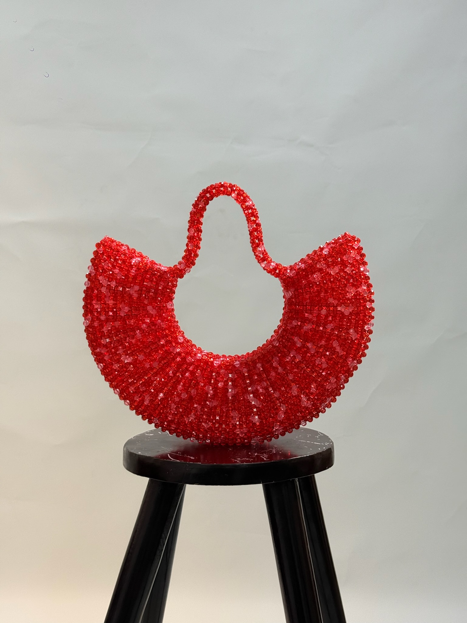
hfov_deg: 30.3
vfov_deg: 39.7
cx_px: 234
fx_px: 863
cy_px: 312
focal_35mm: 48
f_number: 1.78
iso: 64
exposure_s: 1/245
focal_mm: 6.76
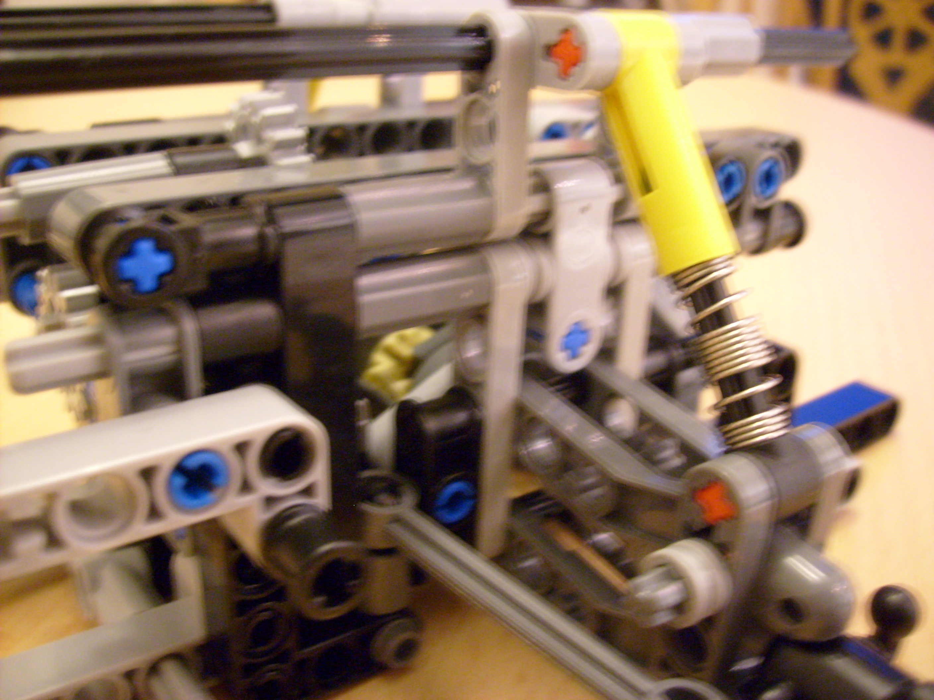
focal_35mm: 35
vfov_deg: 40.7
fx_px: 944
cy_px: 350
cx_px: 467
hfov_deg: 52.6
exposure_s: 1/2
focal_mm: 5.8
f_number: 2.8
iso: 200
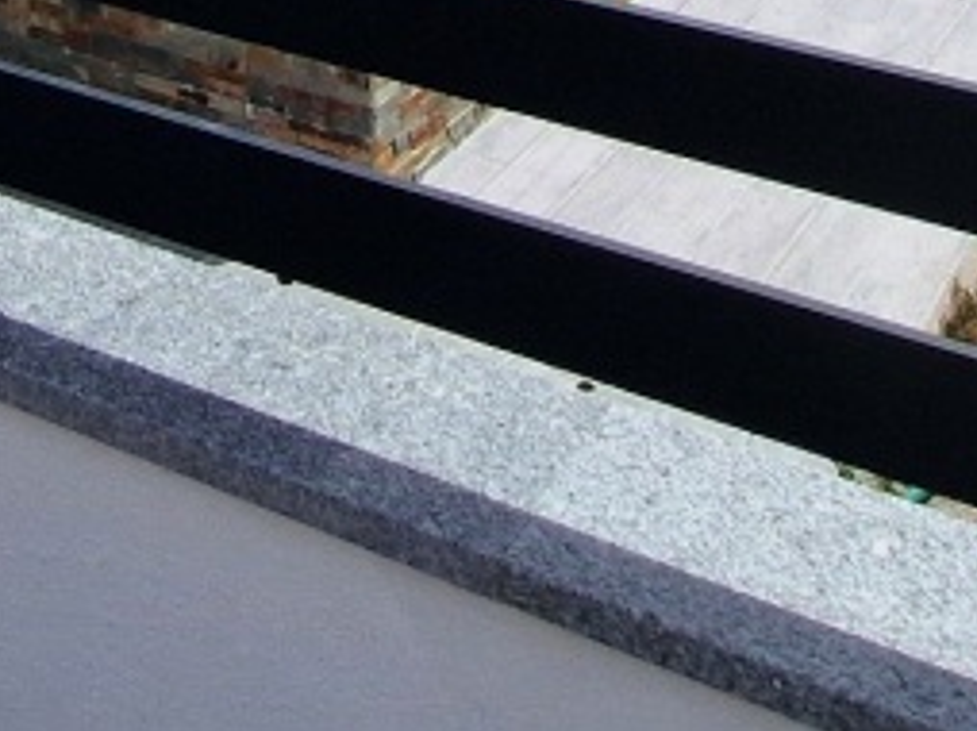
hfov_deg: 26.1
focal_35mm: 70
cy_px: -1216
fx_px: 1974
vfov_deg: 13.0
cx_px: -37
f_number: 2.2
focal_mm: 2.2
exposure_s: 1/5008
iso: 50
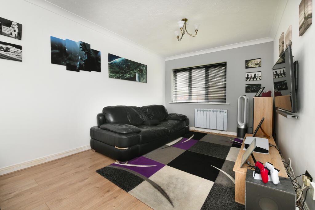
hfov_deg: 100.4
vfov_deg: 77.3
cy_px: 105
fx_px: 131
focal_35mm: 15
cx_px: 158
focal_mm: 15
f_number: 10
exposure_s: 1/6
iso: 400
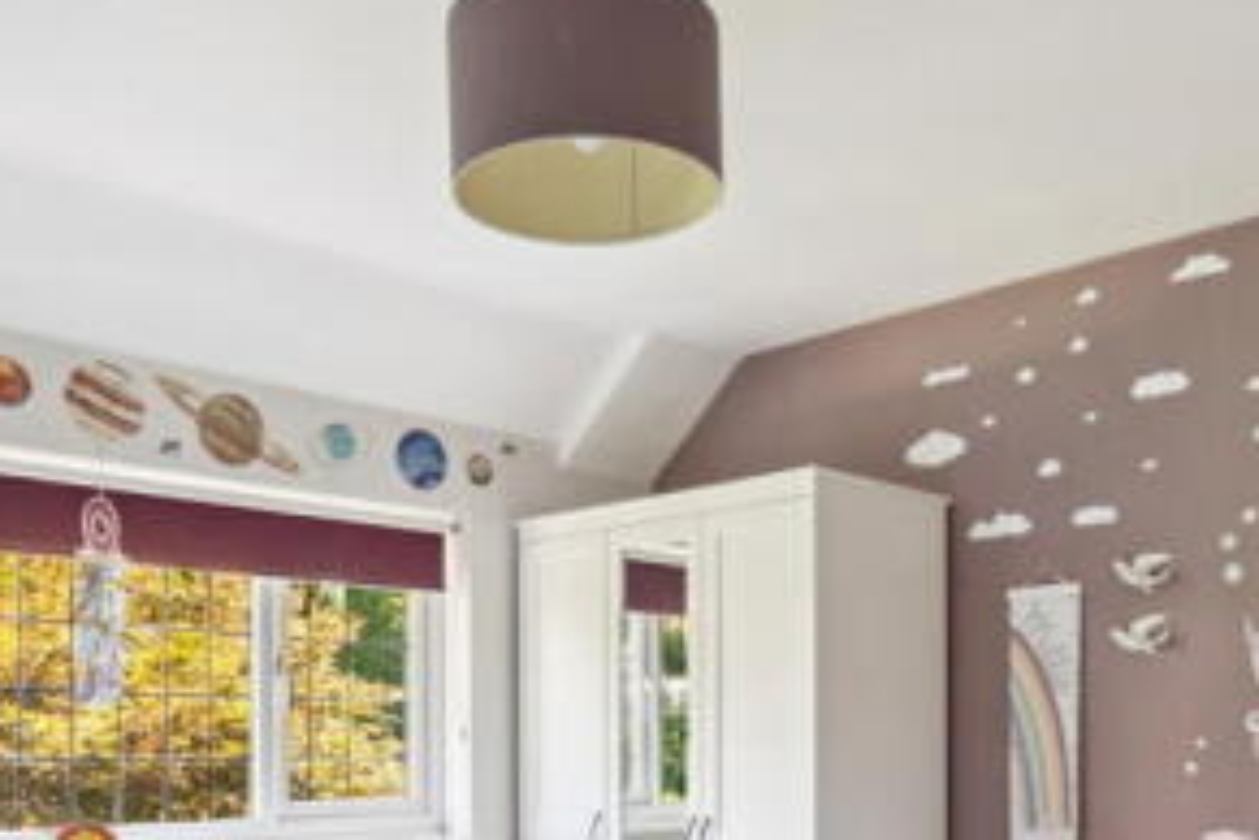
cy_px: 816
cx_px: 746
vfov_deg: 34.0
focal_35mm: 36
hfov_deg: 52.8
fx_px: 1259
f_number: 4
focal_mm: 16
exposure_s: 1/30
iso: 320
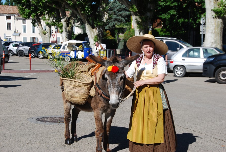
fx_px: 453
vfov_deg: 19.0
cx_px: 113
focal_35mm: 72
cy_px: 76
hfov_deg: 28.0
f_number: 9
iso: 100
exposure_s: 1/320
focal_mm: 48
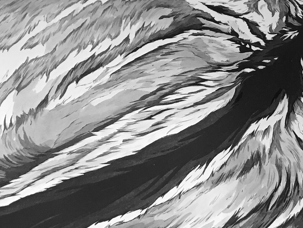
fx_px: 840
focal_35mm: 96
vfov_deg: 15.2
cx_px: 321
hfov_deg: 19.7
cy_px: 14
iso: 40
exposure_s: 1/30
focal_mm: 4.15
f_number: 2.2
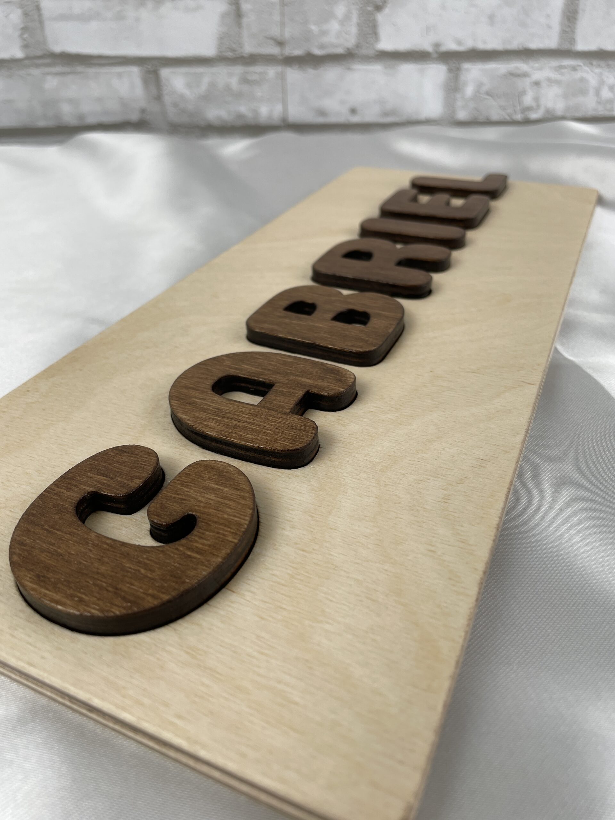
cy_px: 410
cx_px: 308
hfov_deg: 53.1
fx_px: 616
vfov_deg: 67.3
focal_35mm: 26
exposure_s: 1/332
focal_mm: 4.2
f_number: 1.6
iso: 32
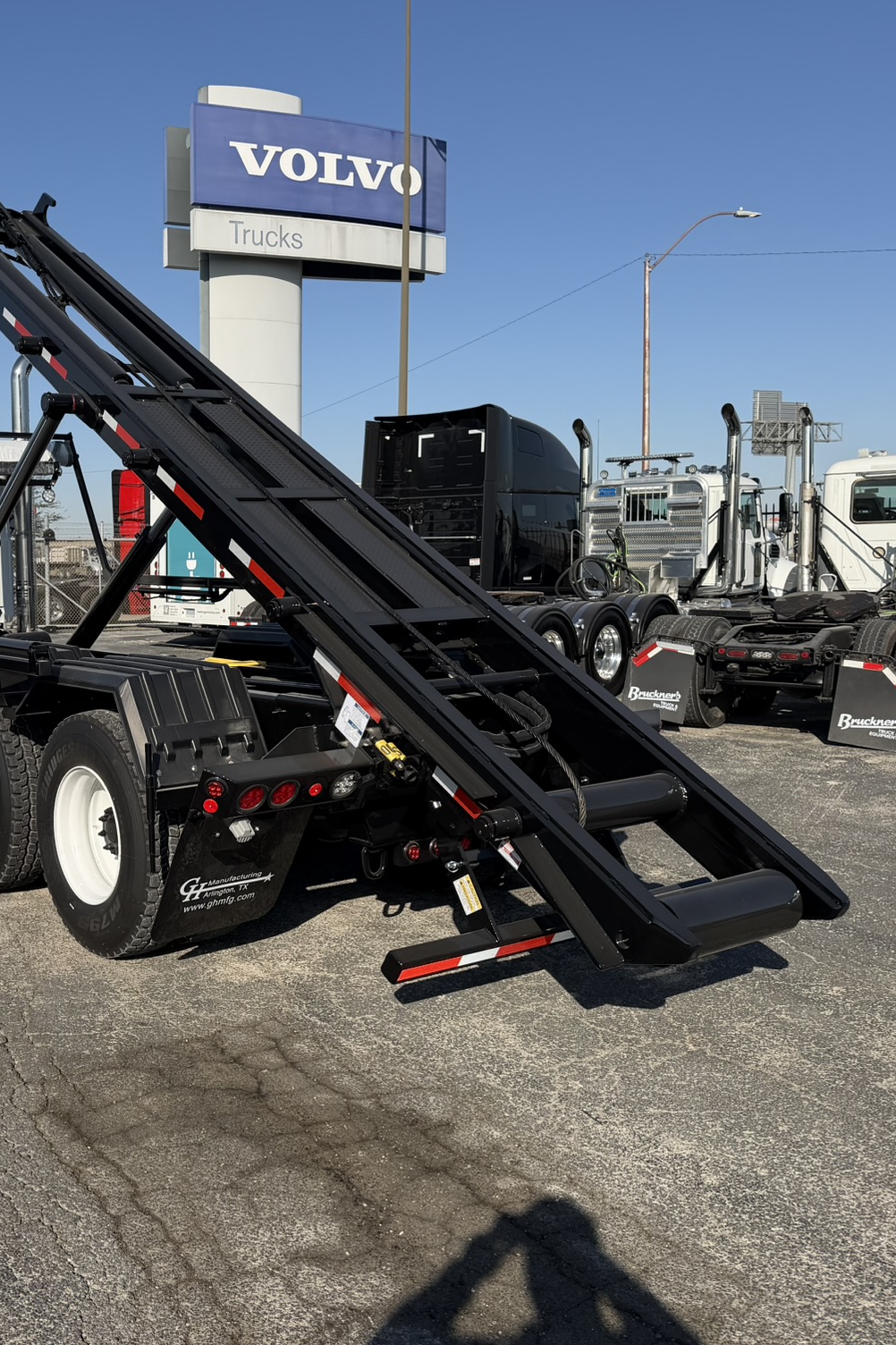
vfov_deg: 55.8
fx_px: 1270
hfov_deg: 37.3
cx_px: 160
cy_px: 672
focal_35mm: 34
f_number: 1.78
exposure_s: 1/5714
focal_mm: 6.76
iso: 80
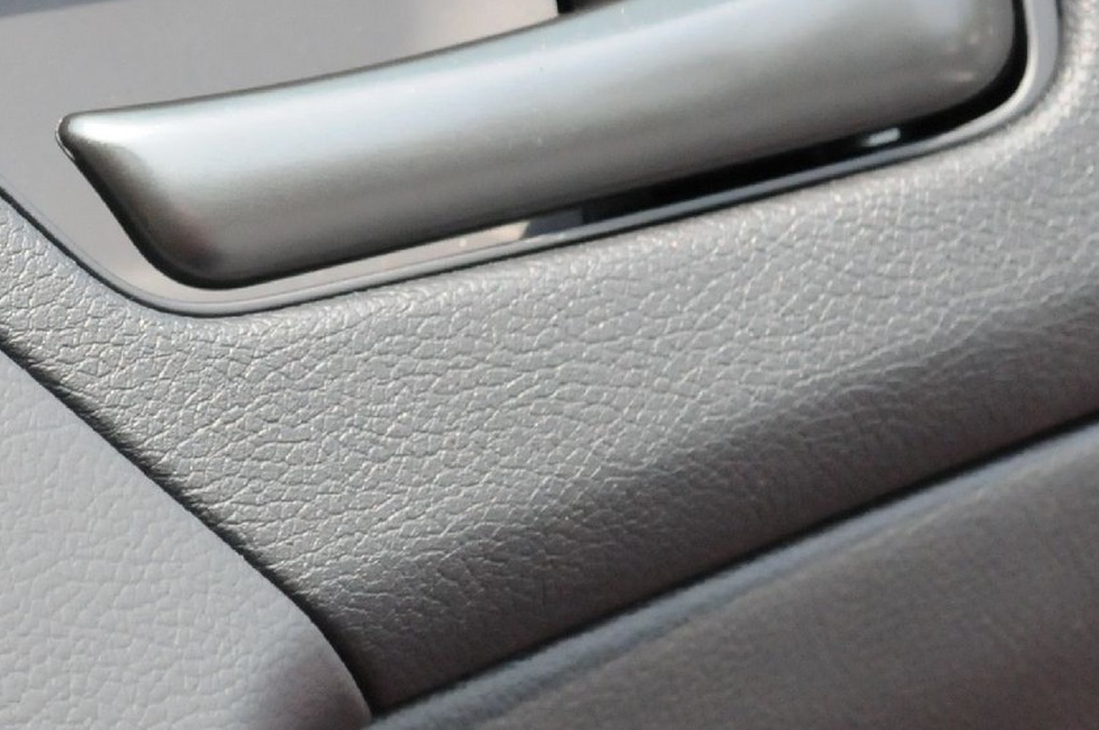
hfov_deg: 8.4
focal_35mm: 245
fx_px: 7485
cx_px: 80
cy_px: -50
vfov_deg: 5.6
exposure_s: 1/1250
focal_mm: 55
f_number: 5.6
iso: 2000
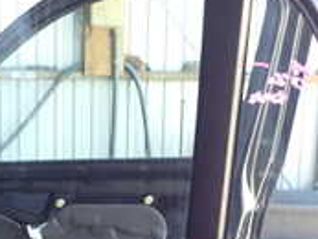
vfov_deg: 13.8
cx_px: 143
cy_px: 298
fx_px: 956
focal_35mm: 104
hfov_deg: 18.9
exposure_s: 1/60
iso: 160
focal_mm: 5.4
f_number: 2.3
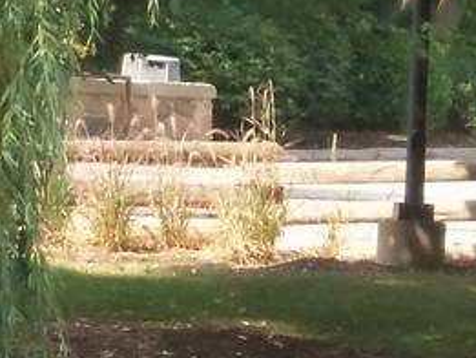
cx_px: 319
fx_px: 11817
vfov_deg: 1.7
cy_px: 553
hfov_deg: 2.3
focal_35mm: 859
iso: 200
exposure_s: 1/200
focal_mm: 25.3
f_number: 5.7
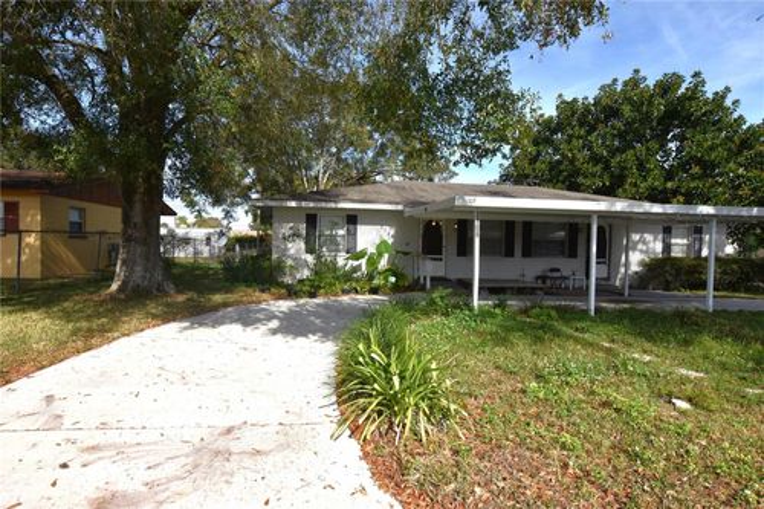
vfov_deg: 67.3
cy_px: 254
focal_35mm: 18
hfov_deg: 90.0
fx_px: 382
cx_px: 382
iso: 100
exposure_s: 1/250
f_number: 9
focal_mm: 12
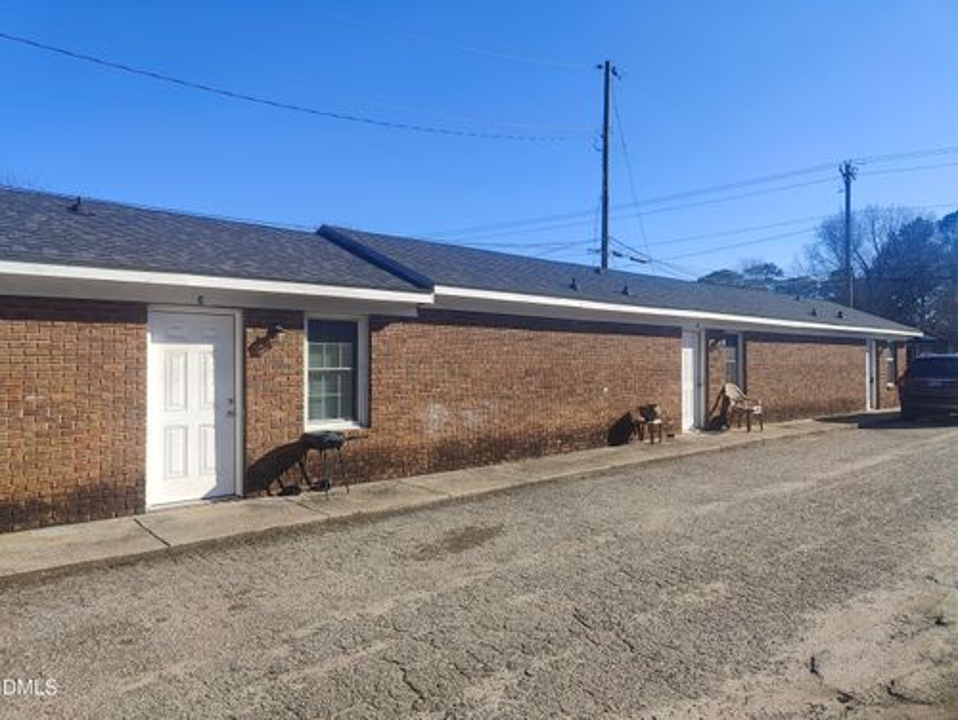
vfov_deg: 59.0
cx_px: 479
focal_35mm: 23
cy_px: 360
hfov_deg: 73.9
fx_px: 637
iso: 64
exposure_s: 1/2088
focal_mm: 6.06
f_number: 1.8
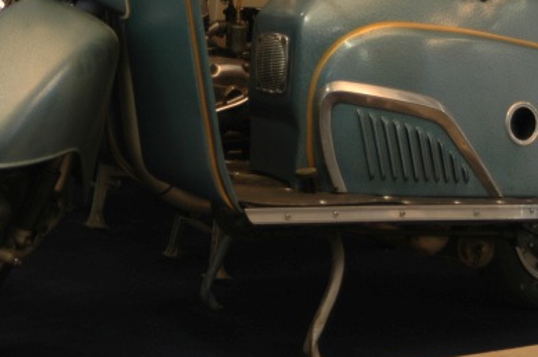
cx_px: 144
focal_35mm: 118
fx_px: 1761
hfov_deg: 17.3
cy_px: 72
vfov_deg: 11.5
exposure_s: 1/15
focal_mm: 34
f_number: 3.8
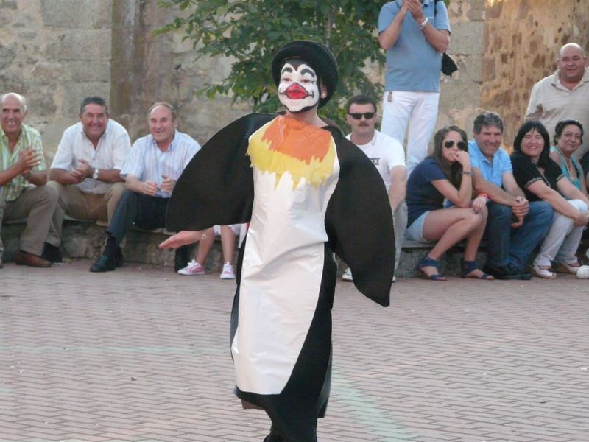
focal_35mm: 148
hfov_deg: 13.3
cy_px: 221
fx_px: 2518
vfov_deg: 10.0
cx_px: 294
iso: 640
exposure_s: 1/250
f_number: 3.6
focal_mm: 24.4
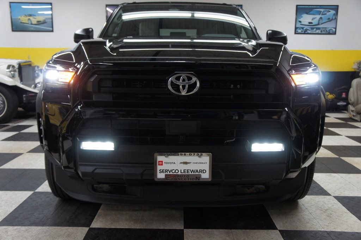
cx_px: 180
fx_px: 331
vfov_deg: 39.9
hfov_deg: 57.3
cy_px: 120
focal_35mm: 33
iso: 400
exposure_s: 1/40
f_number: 4
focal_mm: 22
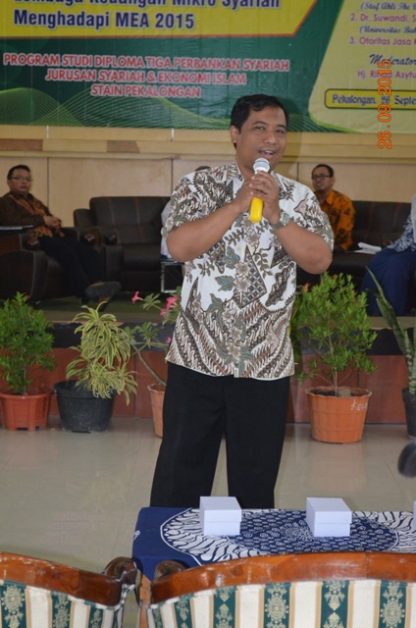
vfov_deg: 27.0
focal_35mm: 75
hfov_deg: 18.1
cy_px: 314
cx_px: 208
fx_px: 1306
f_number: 5.6
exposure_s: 1/60
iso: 3200
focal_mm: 50
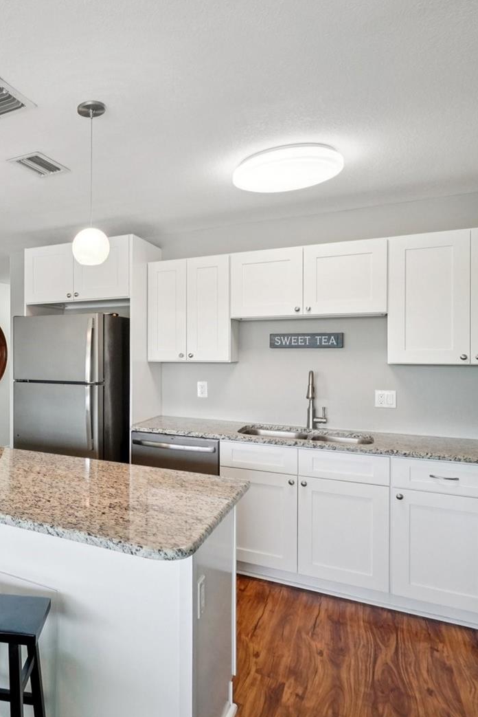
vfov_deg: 76.1
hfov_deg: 49.6
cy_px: 354
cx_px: 54
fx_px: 458
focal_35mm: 23
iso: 500
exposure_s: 1/30
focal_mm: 10
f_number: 8
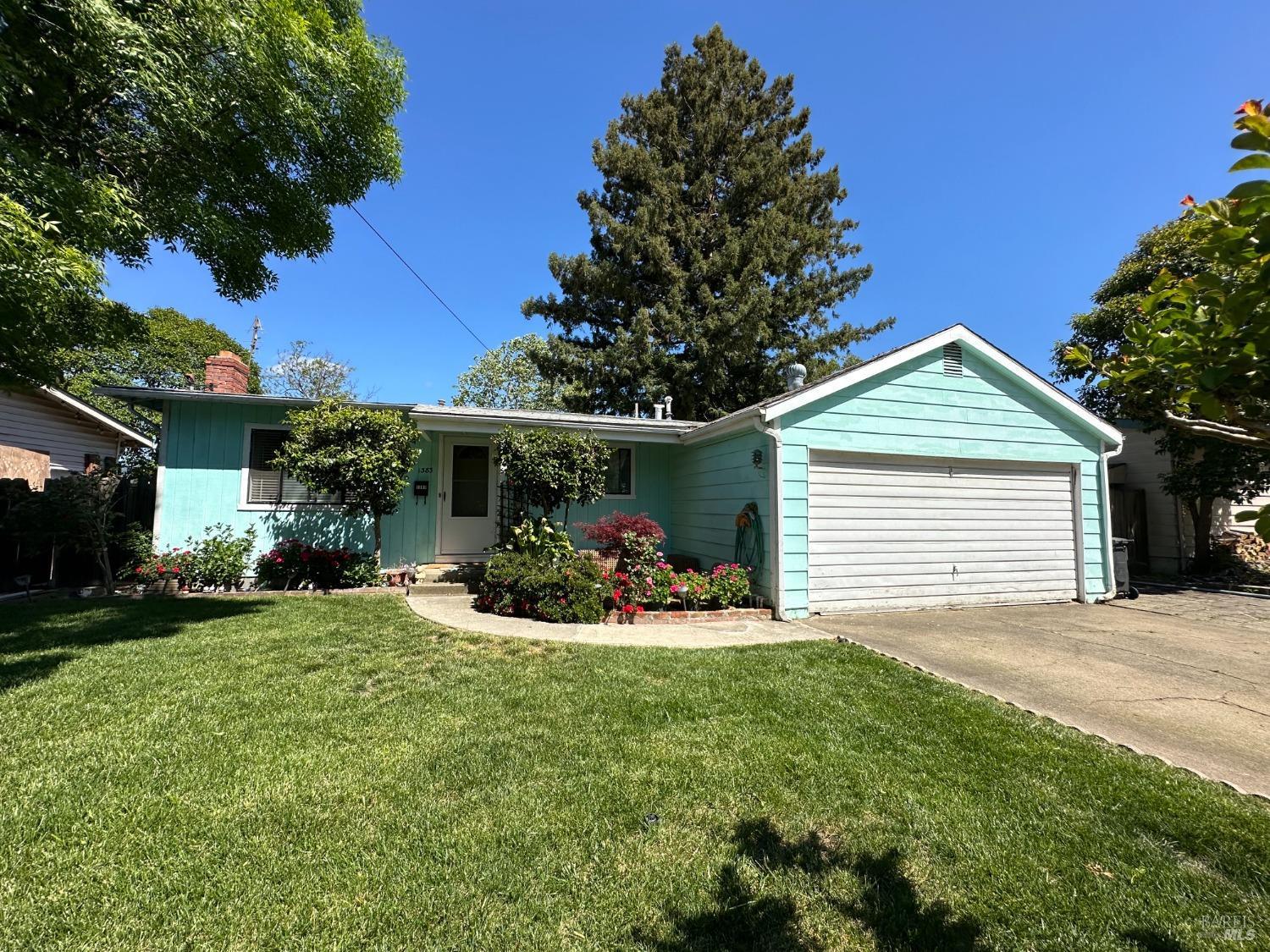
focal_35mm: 14
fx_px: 514
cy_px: 476
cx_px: 635
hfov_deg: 102.1
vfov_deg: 85.7
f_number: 2.2
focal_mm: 2.22
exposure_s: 1/1887
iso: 50
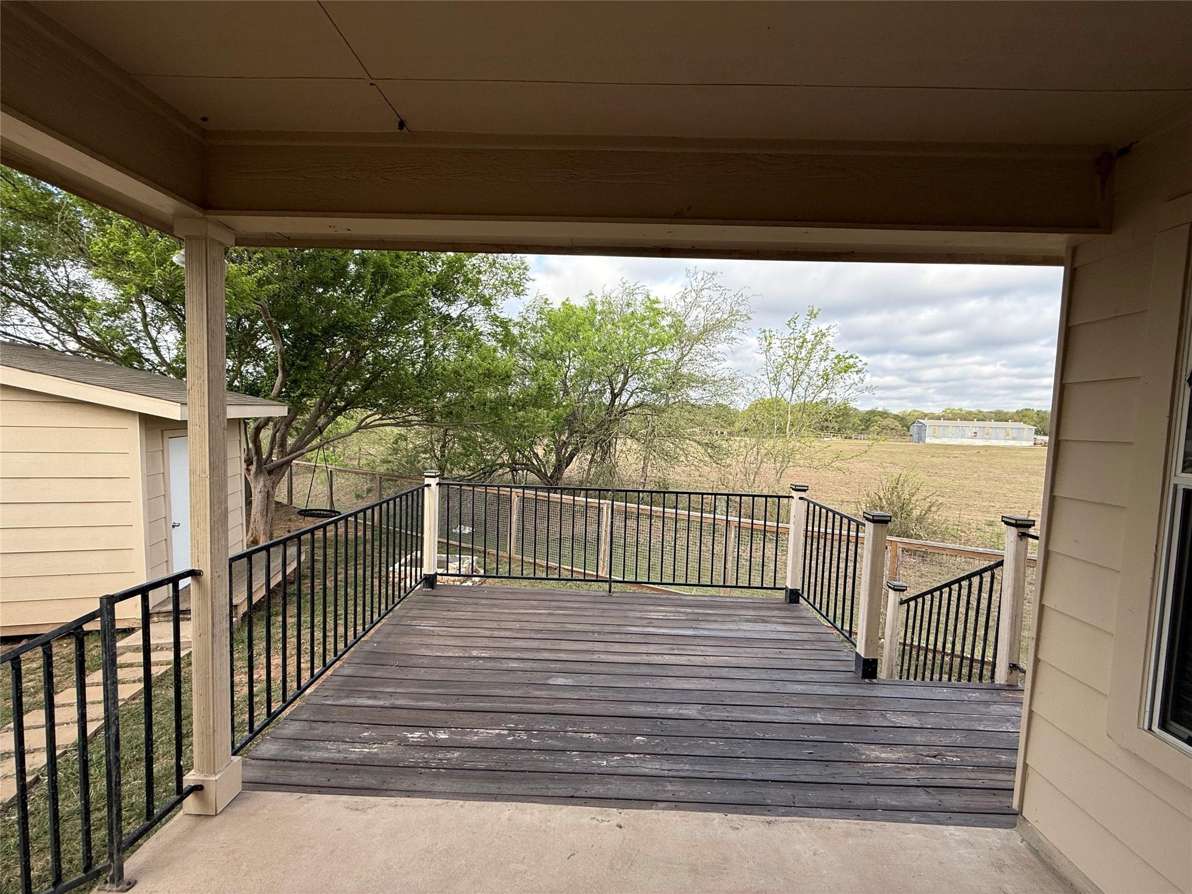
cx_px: 596
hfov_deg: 102.1
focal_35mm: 14
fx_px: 482
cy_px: 447
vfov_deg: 85.7
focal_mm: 2.22
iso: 64
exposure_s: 1/564
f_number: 2.2
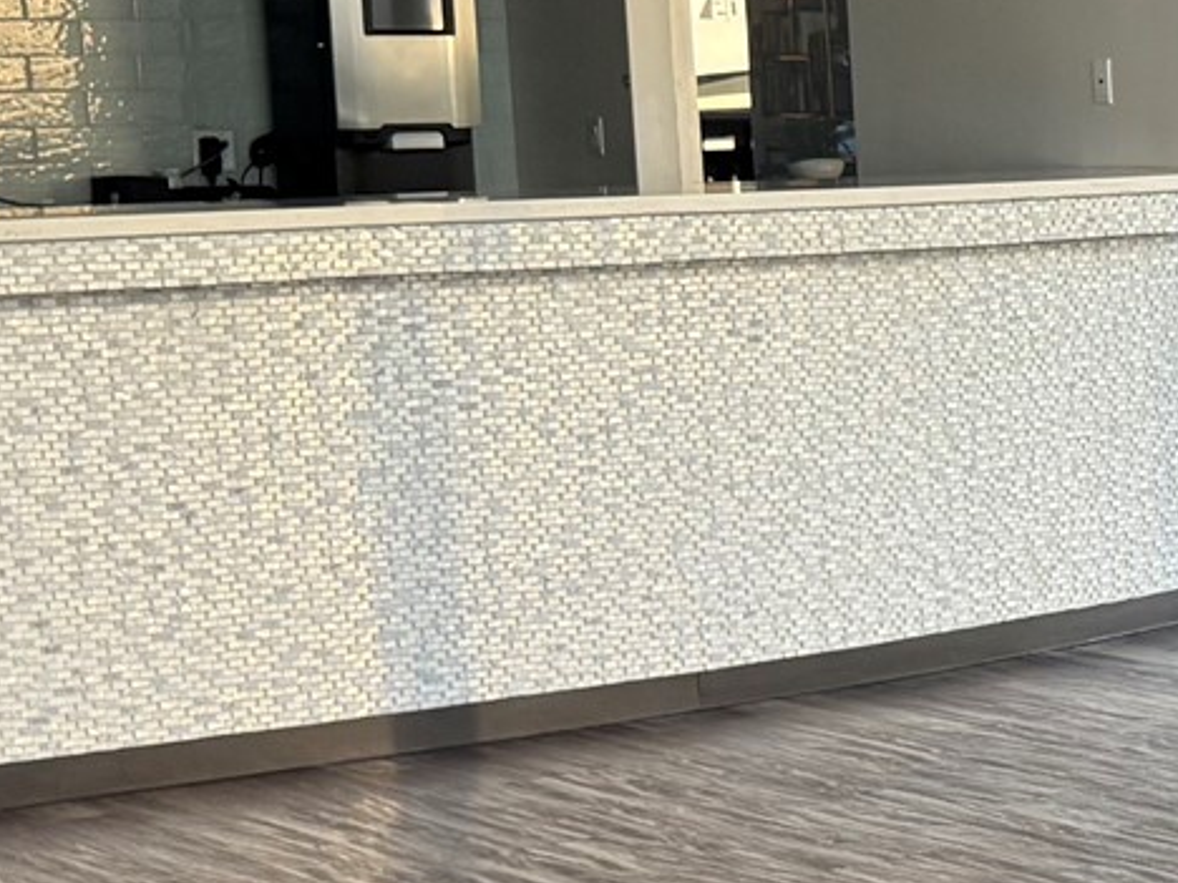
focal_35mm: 105
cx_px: 1827
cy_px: 586
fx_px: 3573
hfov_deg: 16.8
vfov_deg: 14.1
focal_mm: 6.76
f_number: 1.78
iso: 200
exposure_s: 1/121
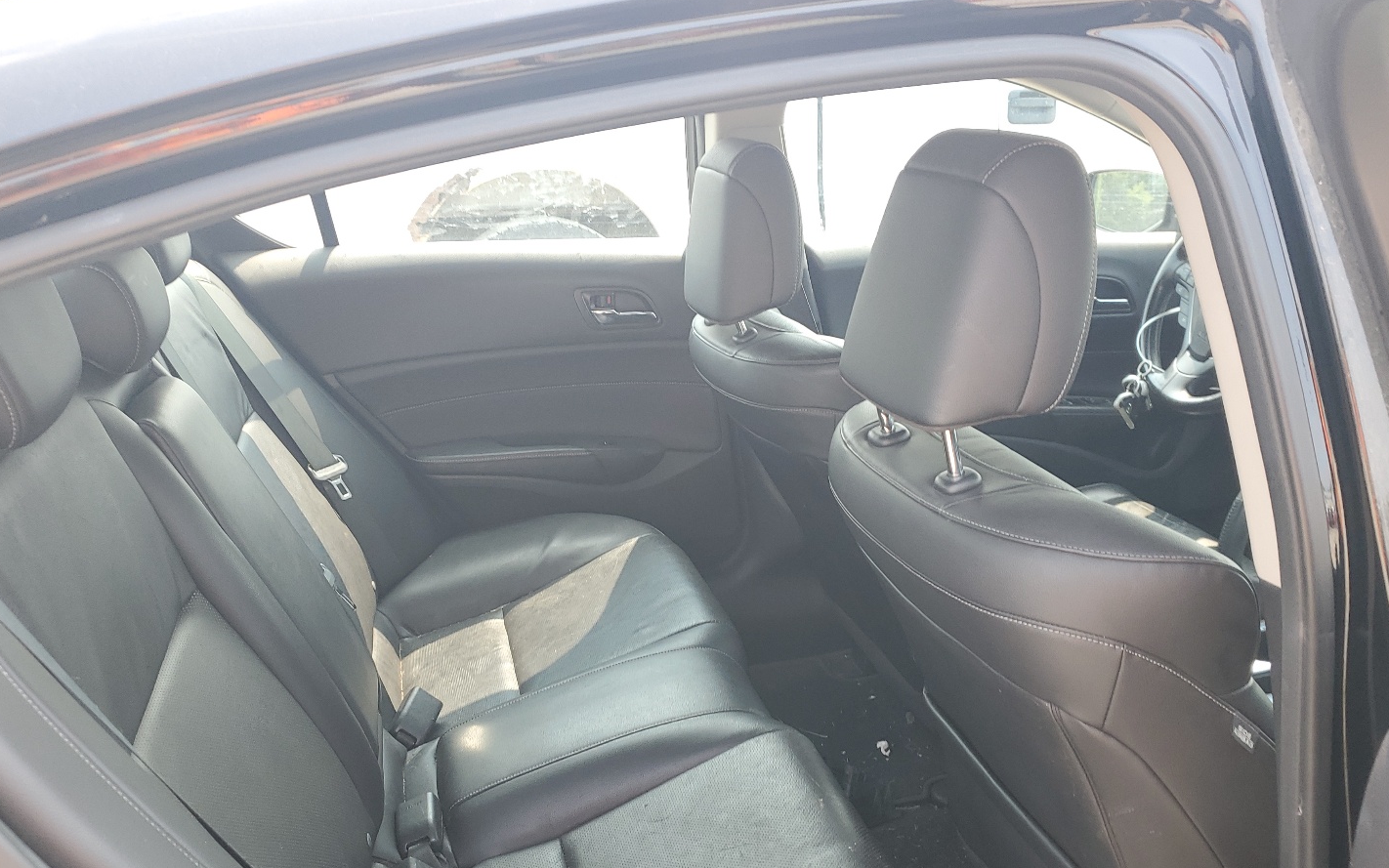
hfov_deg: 61.2
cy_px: 464
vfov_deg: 40.6
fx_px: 1174
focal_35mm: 31
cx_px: 652
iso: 50
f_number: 1.5
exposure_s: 1/208
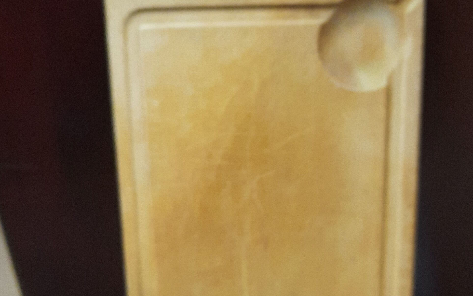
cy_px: 146
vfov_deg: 23.6
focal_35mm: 55
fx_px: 709
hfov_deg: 36.9
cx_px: 250
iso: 400
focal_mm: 4.6
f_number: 2
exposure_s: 1/25
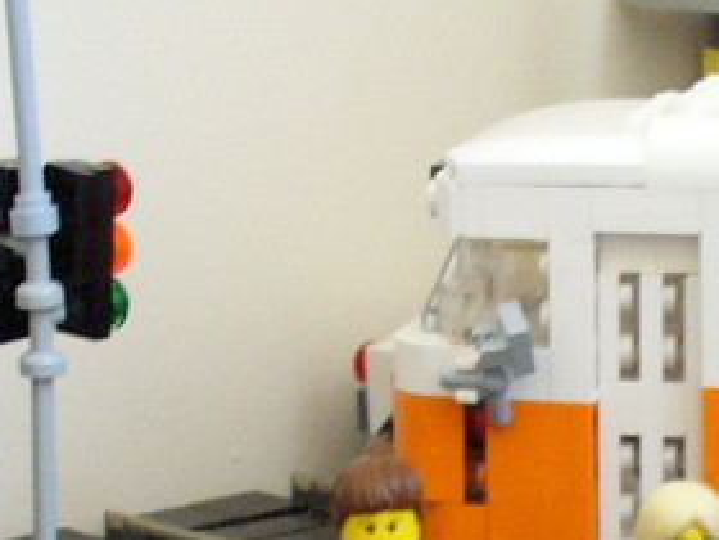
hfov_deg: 11.6
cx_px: 657
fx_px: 3510
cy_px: 674
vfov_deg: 8.7
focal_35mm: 169
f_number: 2.8
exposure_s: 1/8
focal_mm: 6.1
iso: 200
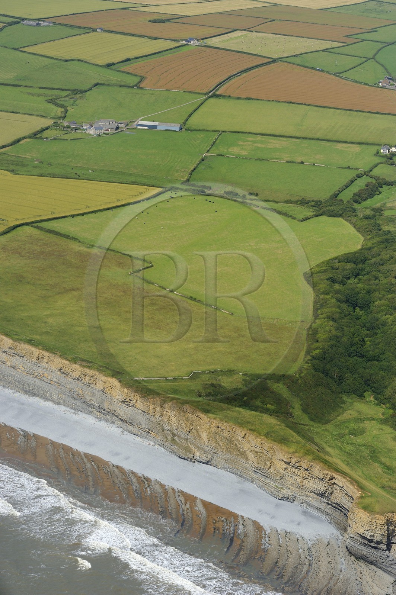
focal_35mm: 105
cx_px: 198
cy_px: 298
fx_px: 1735
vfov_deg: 19.5
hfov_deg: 13.0
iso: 400
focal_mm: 105
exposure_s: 1/800
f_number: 10
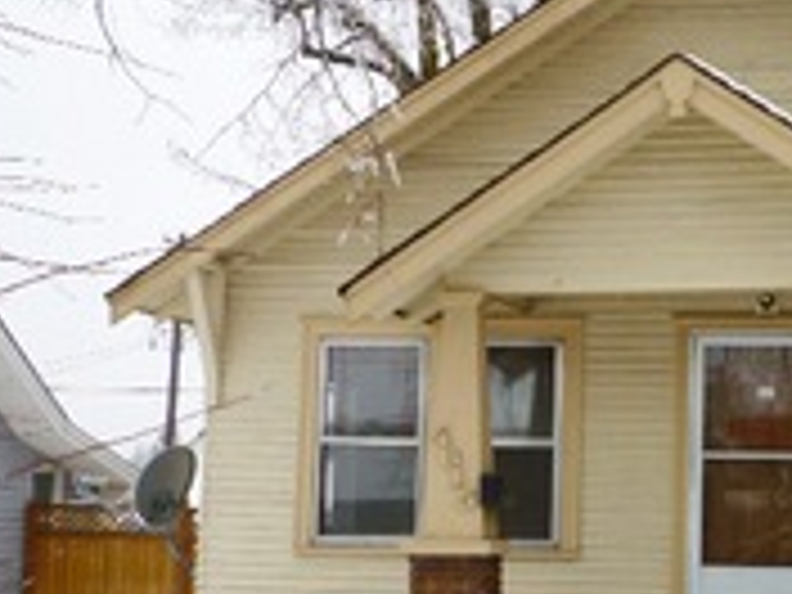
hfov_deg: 32.2
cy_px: 328
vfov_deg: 25.6
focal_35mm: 57
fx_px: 1304
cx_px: 711
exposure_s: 1/200
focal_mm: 5.2
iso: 80
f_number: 3.3
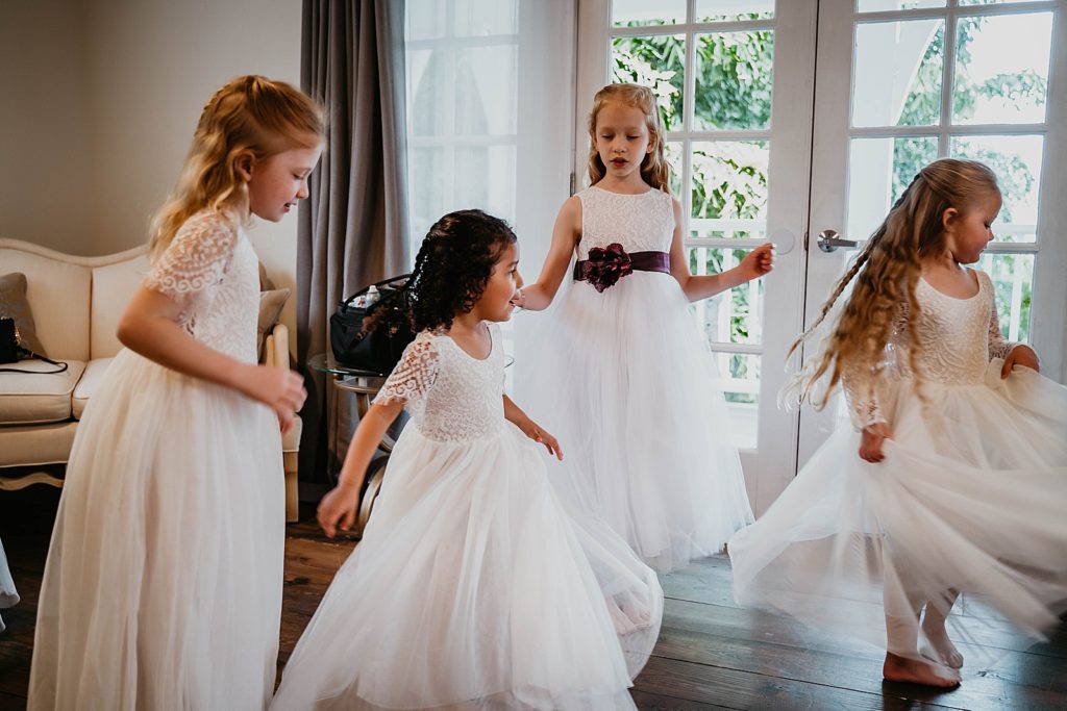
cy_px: 356
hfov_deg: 55.8
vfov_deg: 38.9
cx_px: 534
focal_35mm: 34
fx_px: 1008
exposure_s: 1/125
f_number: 2.8
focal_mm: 34
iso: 1600
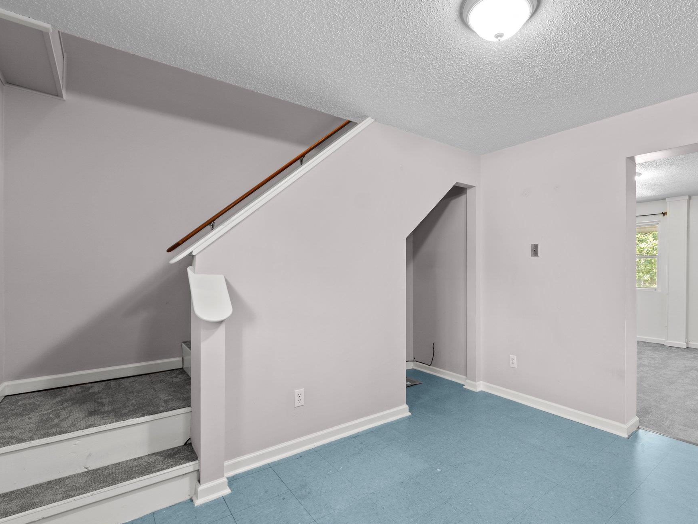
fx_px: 343
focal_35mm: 17
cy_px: 270
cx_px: 397
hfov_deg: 90.5
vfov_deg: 74.7
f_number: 8
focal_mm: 10
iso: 100
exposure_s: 1.6
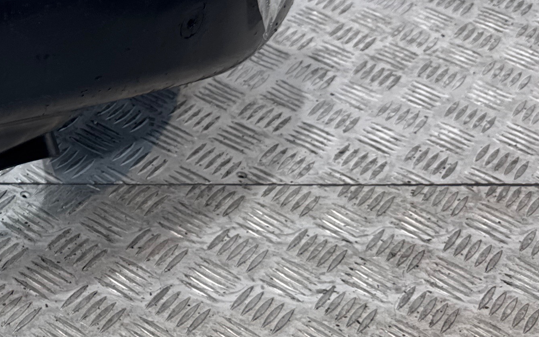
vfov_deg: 17.1
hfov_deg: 23.7
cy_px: 126
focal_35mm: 76
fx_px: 1116
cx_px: -171
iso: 64
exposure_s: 1/135
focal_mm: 6.76
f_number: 1.78
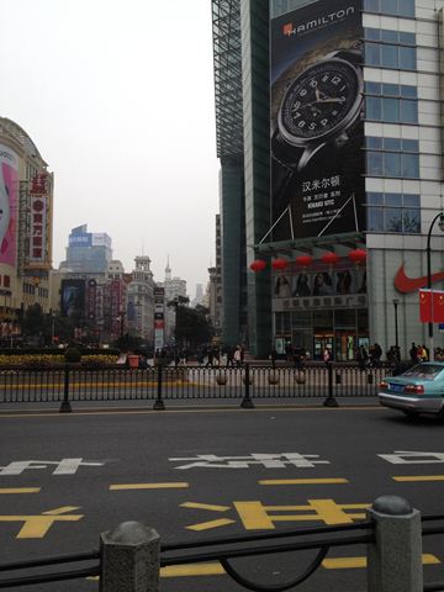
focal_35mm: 35
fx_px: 599
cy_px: 296
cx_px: 222
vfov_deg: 52.6
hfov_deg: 40.7
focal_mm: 4.28
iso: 64
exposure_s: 1/249
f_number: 2.4
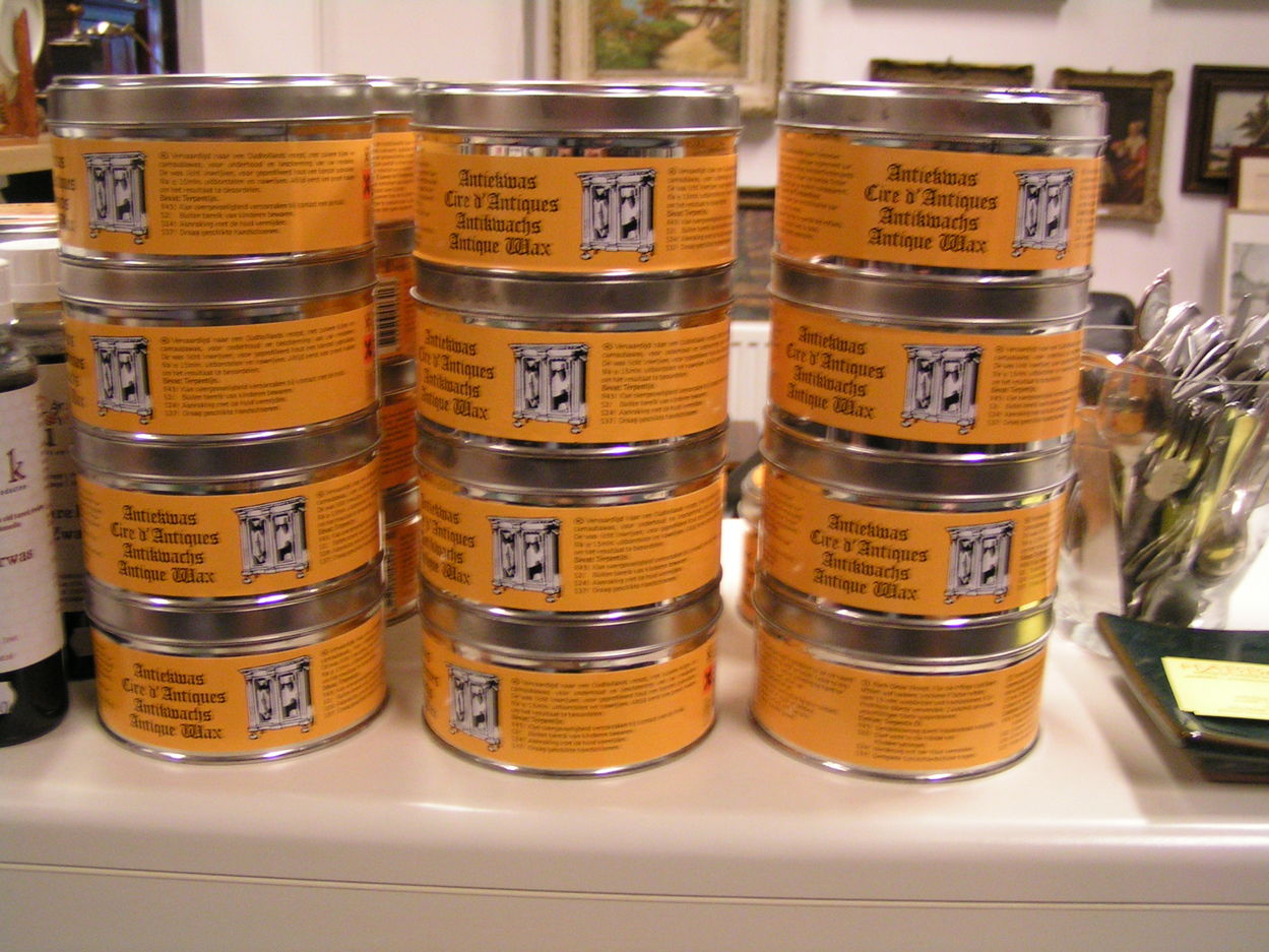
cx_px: 634
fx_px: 1393
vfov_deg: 37.7
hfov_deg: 49.0
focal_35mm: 38
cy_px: 476
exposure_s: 1/20
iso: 200
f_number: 2.8
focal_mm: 5.8
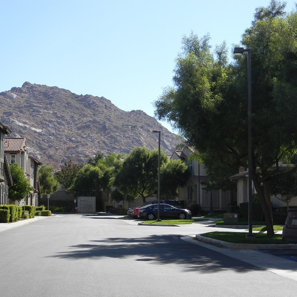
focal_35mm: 67
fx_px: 650
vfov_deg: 25.7
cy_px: 149
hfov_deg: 25.7
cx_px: 154
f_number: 4.1
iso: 80
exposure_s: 1/530
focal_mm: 10.1
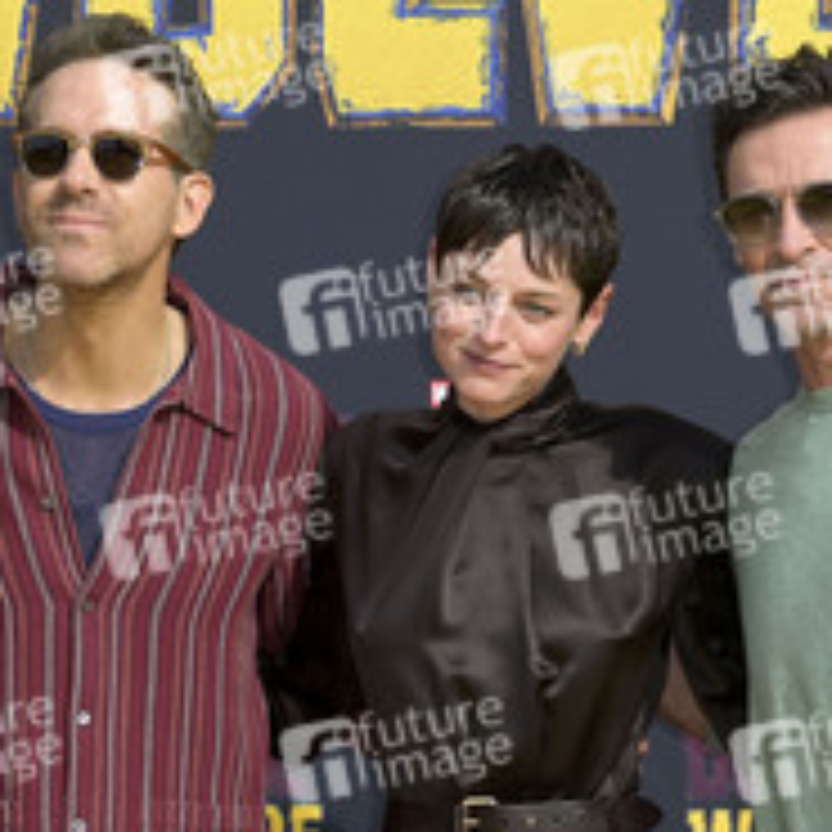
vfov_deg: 6.5
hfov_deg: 6.5
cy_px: 639
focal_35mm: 269
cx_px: 277
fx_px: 7315
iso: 320
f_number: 13
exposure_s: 1/250
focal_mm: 130
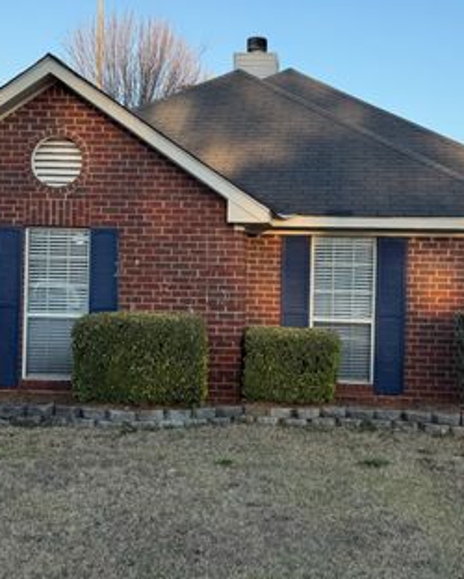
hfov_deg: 30.2
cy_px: 292
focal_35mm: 50
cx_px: 264
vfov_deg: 37.3
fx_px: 857
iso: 80
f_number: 1.78
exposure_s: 1/1192
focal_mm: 6.76
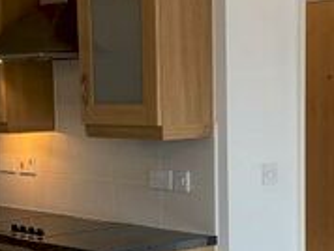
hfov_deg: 19.2
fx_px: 985
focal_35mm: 102
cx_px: 139
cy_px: 213
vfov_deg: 14.4
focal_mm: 4.25
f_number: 1.8
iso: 80
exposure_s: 1/100
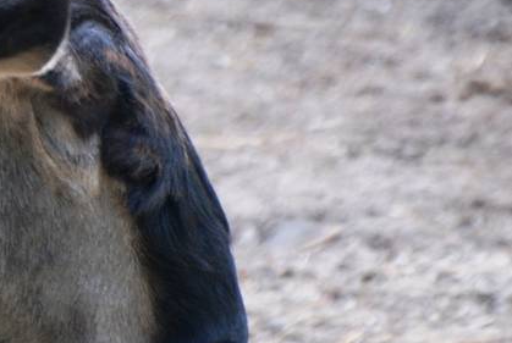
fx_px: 24477
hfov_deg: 1.2
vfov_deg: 0.8
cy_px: 147
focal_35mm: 1718
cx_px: -144
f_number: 5.6
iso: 400
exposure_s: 1/160
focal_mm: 300
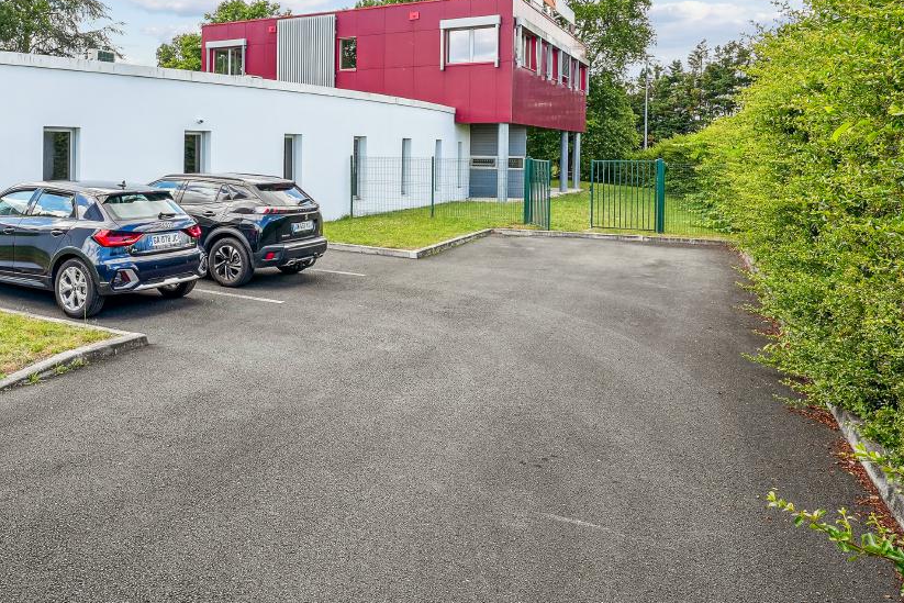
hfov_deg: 63.3
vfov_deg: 44.9
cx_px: 280
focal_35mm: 28
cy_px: 154
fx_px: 703
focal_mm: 18
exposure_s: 1/90
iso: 400
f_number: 11
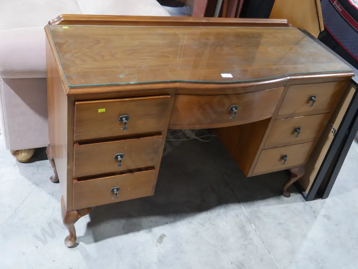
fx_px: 372
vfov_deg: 39.7
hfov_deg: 51.3
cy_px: 134
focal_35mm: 36
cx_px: 179
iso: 1000
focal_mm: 18
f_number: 4
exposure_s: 1/60
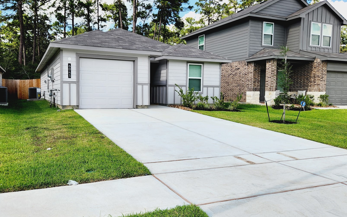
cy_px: 107
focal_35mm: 31
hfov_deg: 61.1
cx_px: 156
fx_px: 293
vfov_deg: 40.6
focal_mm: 5.4
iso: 20
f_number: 1.8
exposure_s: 1/1279
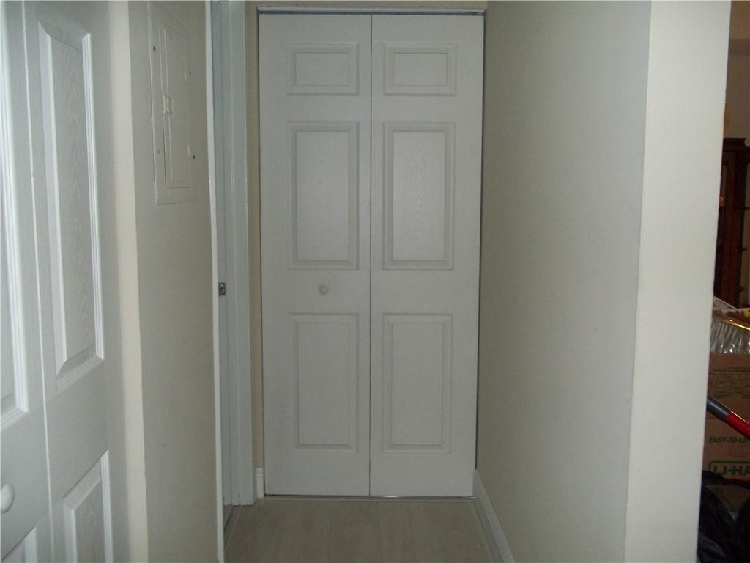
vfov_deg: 44.2
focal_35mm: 32
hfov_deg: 56.8
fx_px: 693
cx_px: 375
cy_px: 282
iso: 160
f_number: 2.9
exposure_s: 1/30
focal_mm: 5.7
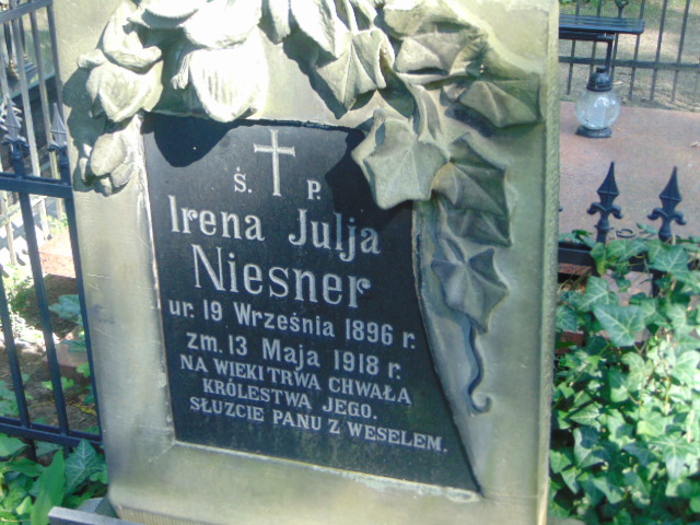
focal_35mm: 50
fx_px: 1011
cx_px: 350
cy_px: 262
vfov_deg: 29.1
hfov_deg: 38.2
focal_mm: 9
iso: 200
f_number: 3.5
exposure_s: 1/80
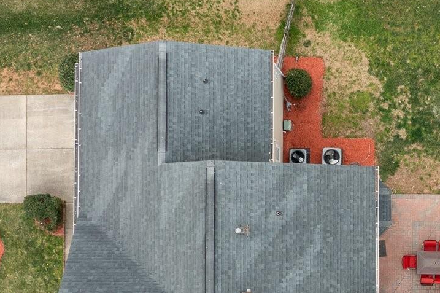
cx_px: 392
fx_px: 977
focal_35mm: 80
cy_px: 217
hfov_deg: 24.7
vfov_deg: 17.0
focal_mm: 10.26
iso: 100
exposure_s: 1/60
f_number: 4.5
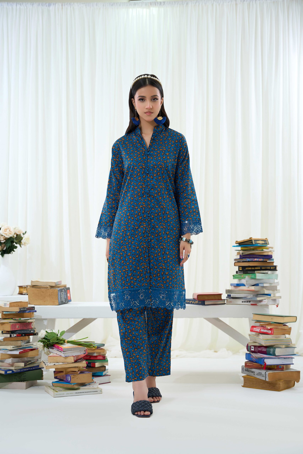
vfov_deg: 39.4
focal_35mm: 50
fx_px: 635
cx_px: 152
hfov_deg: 26.8
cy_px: 227
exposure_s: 1/125
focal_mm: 50.3
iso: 125
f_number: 3.2
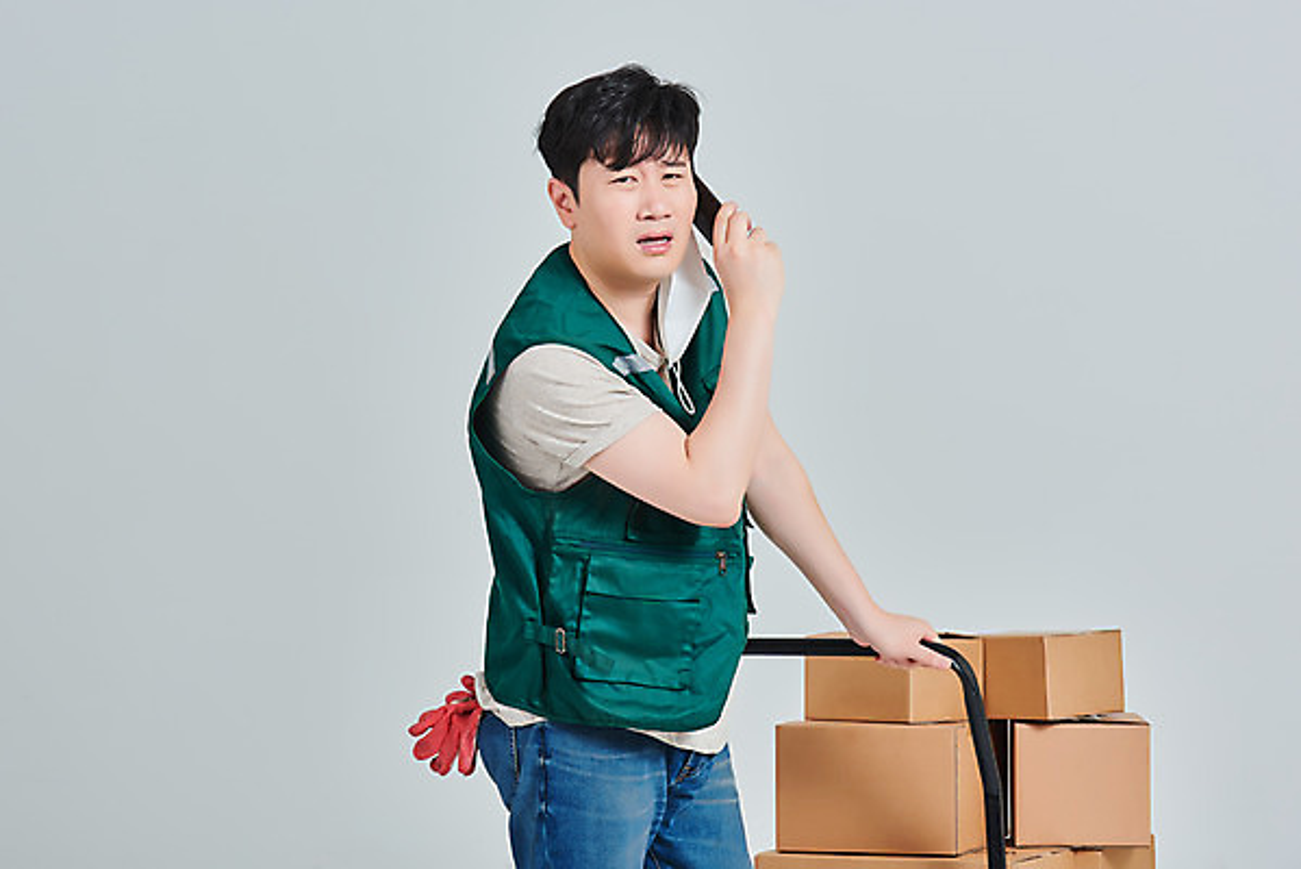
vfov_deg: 13.4
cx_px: 650
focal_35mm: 102
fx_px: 3688
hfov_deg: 20.0
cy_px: 434
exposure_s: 1/125
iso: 100
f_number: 14
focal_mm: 102
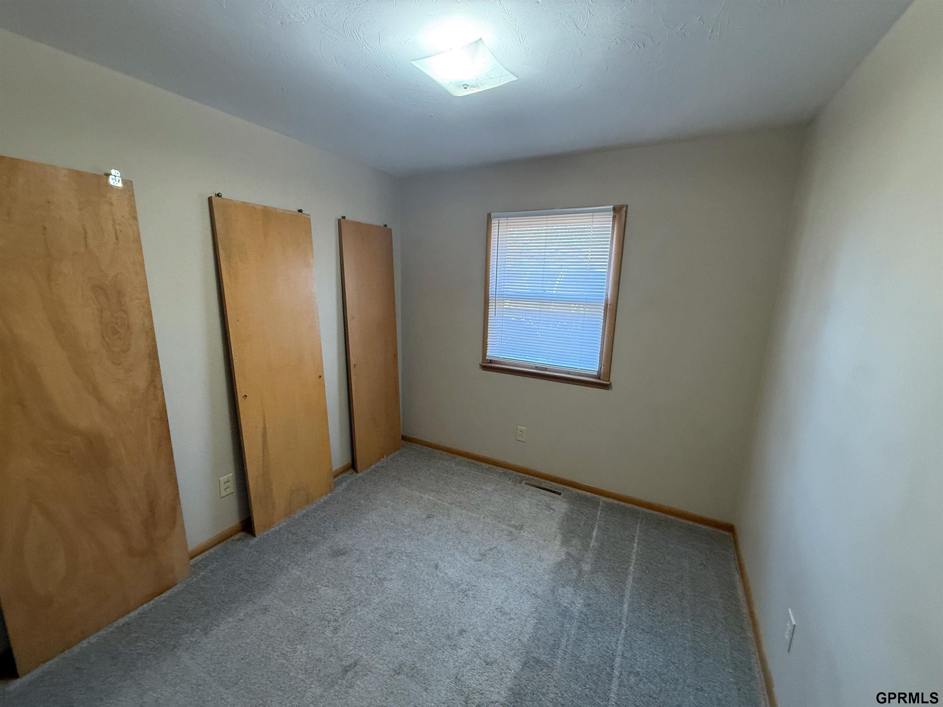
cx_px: 472
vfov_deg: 85.7
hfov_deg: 102.1
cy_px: 354
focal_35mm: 14
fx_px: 381
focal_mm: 2.22
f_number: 2.2
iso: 320
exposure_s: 1/60
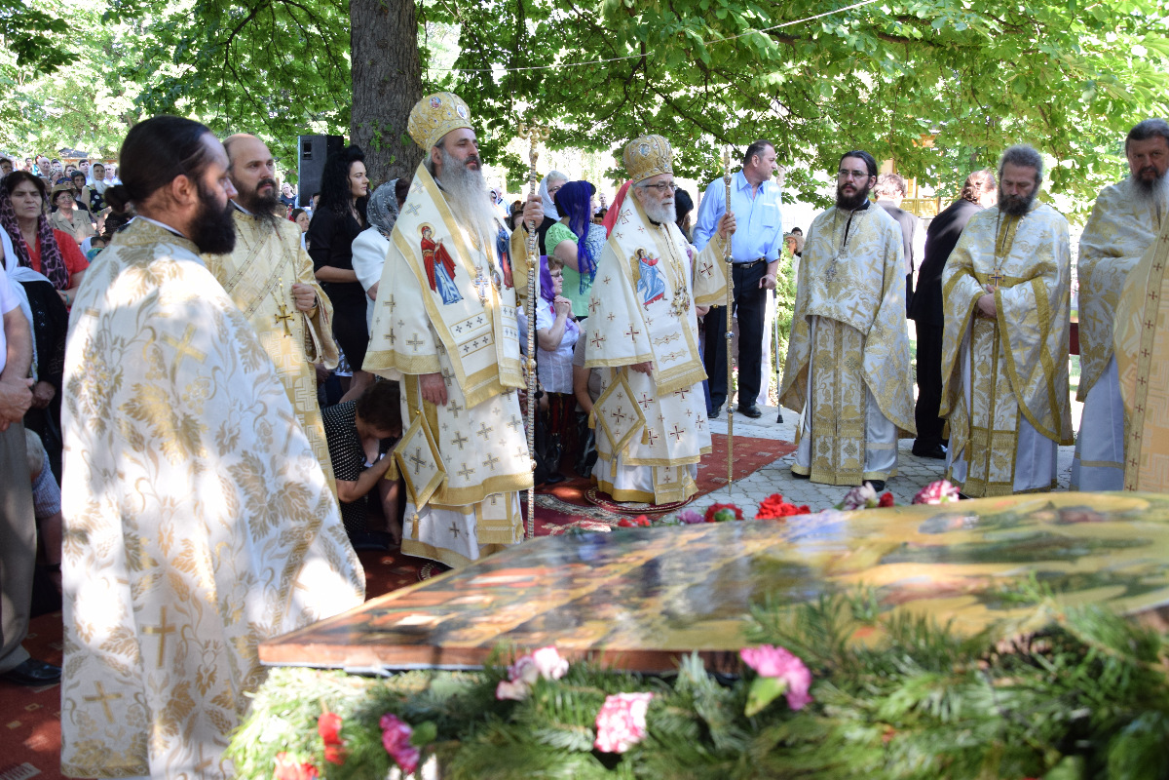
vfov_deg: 41.7
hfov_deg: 59.5
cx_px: 584
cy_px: 390
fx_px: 1023
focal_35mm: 32
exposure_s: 1/100
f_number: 5.6
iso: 400
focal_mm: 21
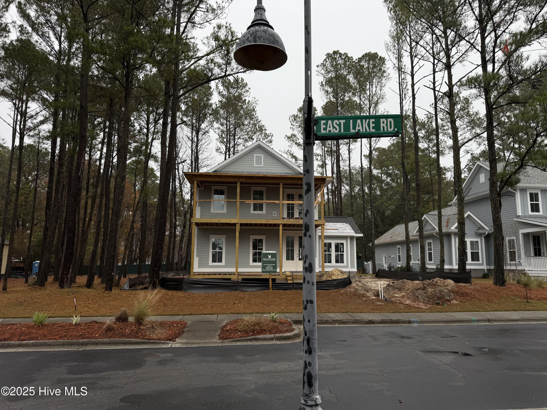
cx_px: 274
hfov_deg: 71.6
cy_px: 205
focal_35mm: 24
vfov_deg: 56.8
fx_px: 379
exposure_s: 1/122
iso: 50
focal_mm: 6.76
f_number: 1.78
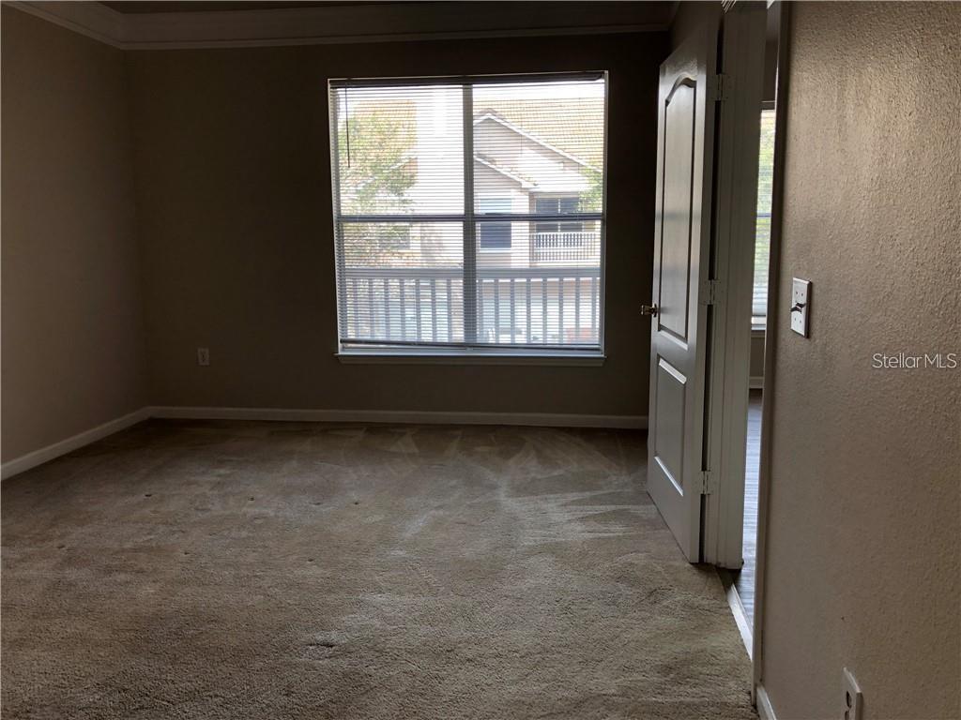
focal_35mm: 28
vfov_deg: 49.7
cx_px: 480
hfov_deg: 63.4
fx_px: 777
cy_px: 360
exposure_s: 1/120
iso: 32
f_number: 1.8
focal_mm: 4
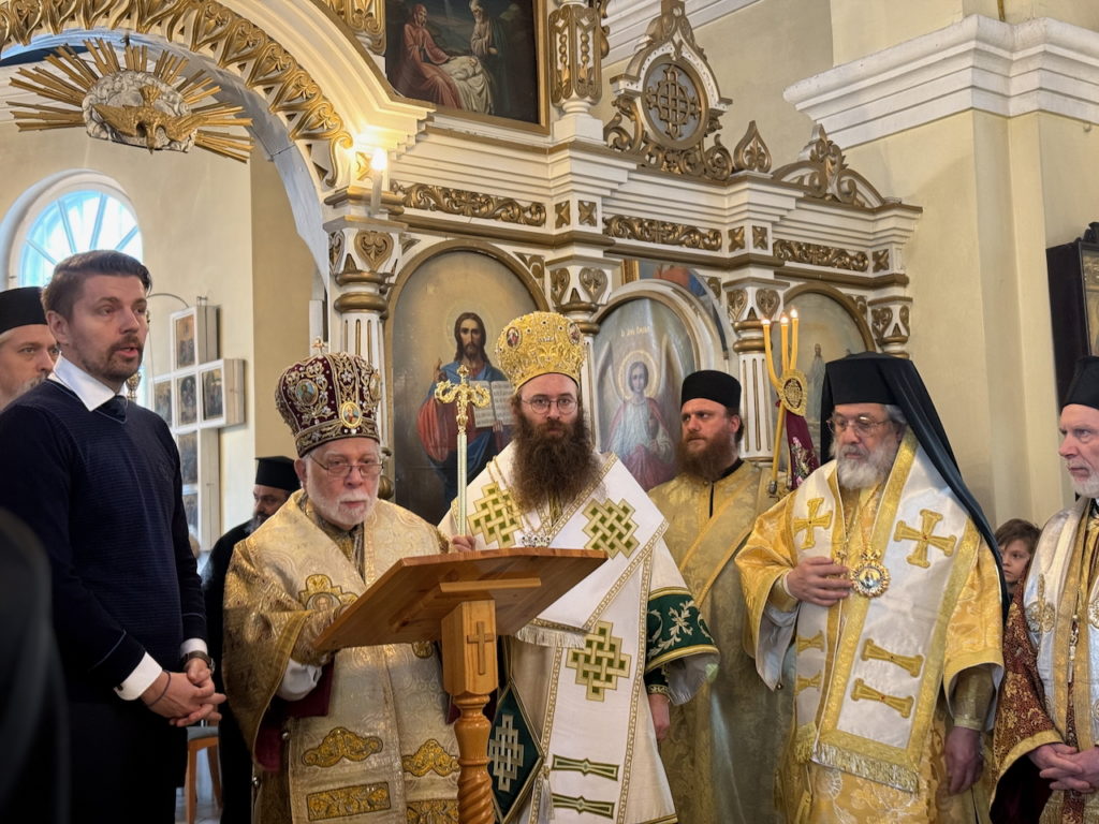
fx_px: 1524
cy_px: 412
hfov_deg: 39.7
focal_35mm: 48
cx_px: 550
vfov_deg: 30.3
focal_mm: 6.76
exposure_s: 1/33
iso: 200
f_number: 1.78
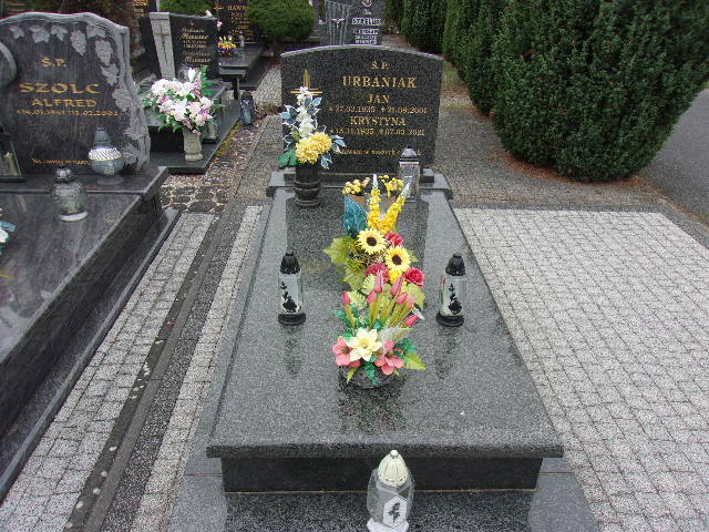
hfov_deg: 65.3
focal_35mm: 27
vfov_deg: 51.4
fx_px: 553
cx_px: 354
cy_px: 266
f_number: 3
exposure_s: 1/320
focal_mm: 4.9
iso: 80
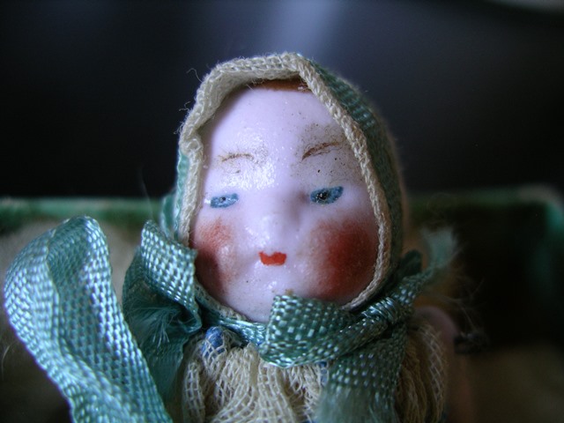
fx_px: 603
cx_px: 282
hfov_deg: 50.1
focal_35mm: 37
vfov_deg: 38.7
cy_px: 212
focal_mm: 7.8
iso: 200
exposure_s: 1/30
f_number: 2.8
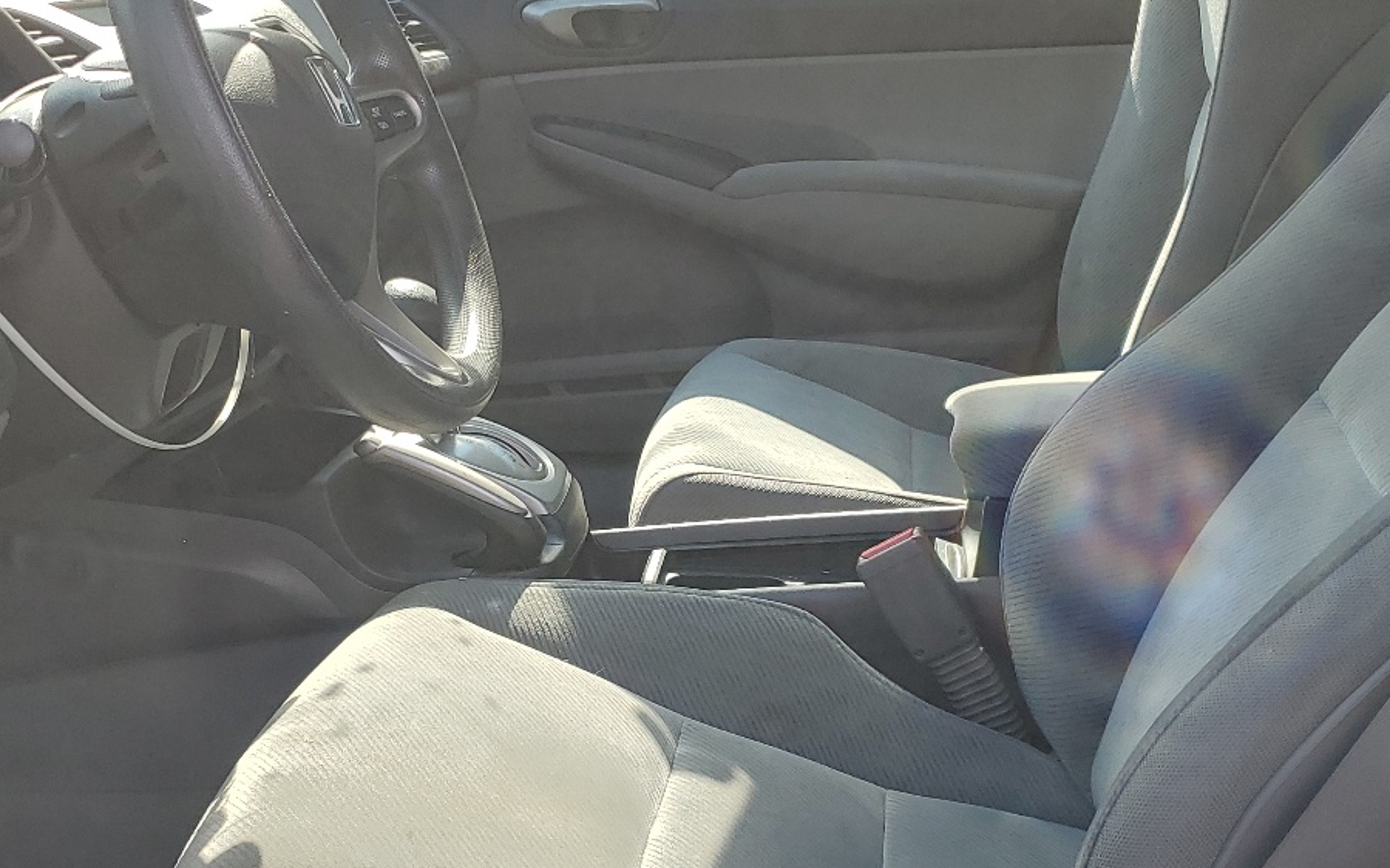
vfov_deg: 26.3
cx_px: 675
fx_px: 1856
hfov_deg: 41.1
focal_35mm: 49
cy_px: 516
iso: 50
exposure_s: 1/833
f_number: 1.5
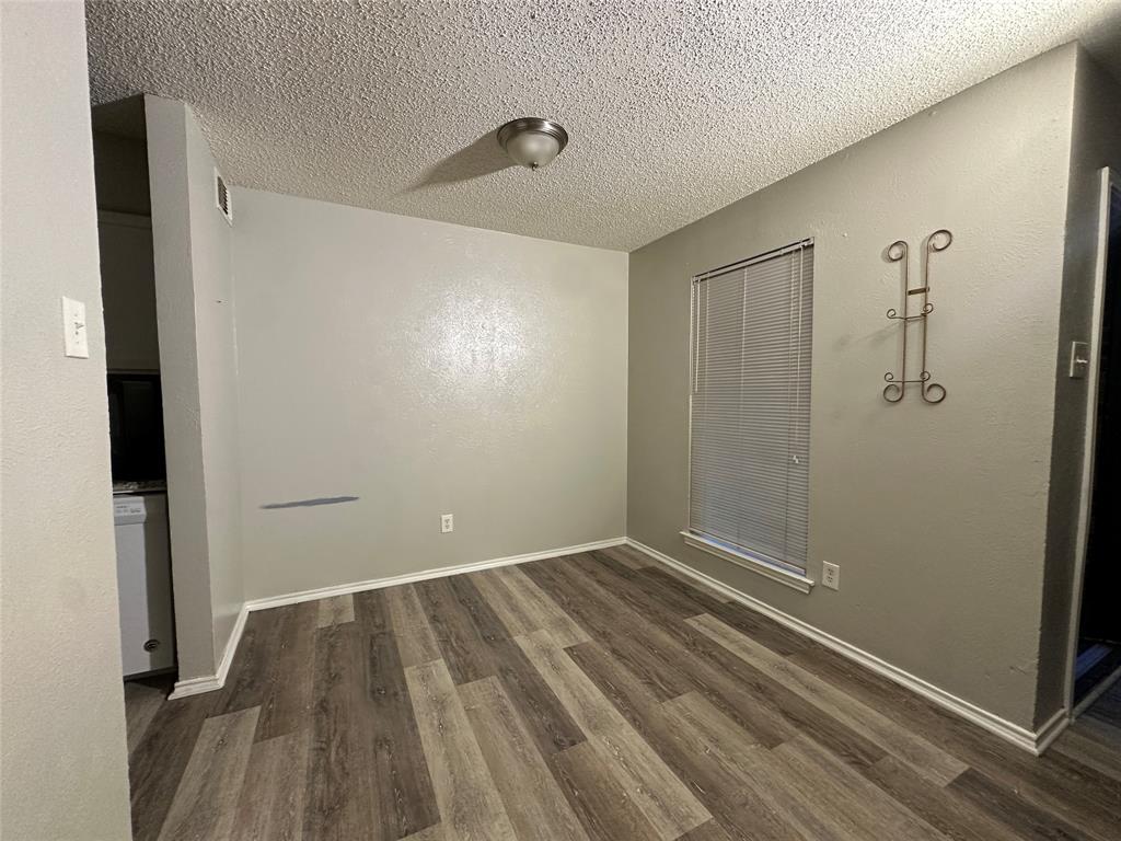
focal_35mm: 14
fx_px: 453
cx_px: 560
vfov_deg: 85.7
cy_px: 420
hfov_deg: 102.1
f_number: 2.2
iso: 250
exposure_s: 1/66
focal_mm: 2.22
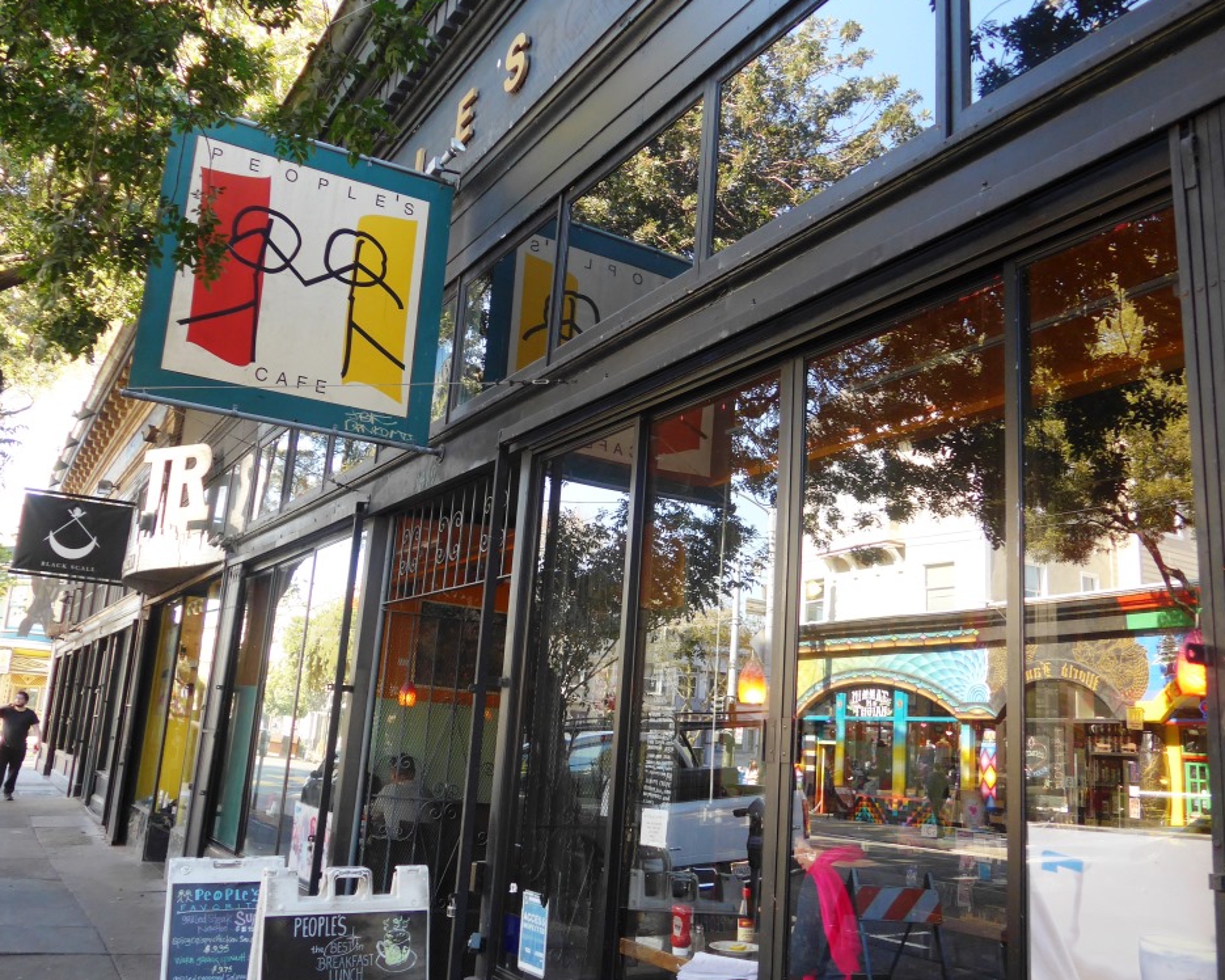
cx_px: 622
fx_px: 1124
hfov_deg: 57.2
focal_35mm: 31
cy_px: 486
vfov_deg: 47.1
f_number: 2.2
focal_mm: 6
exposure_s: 1/200
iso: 160
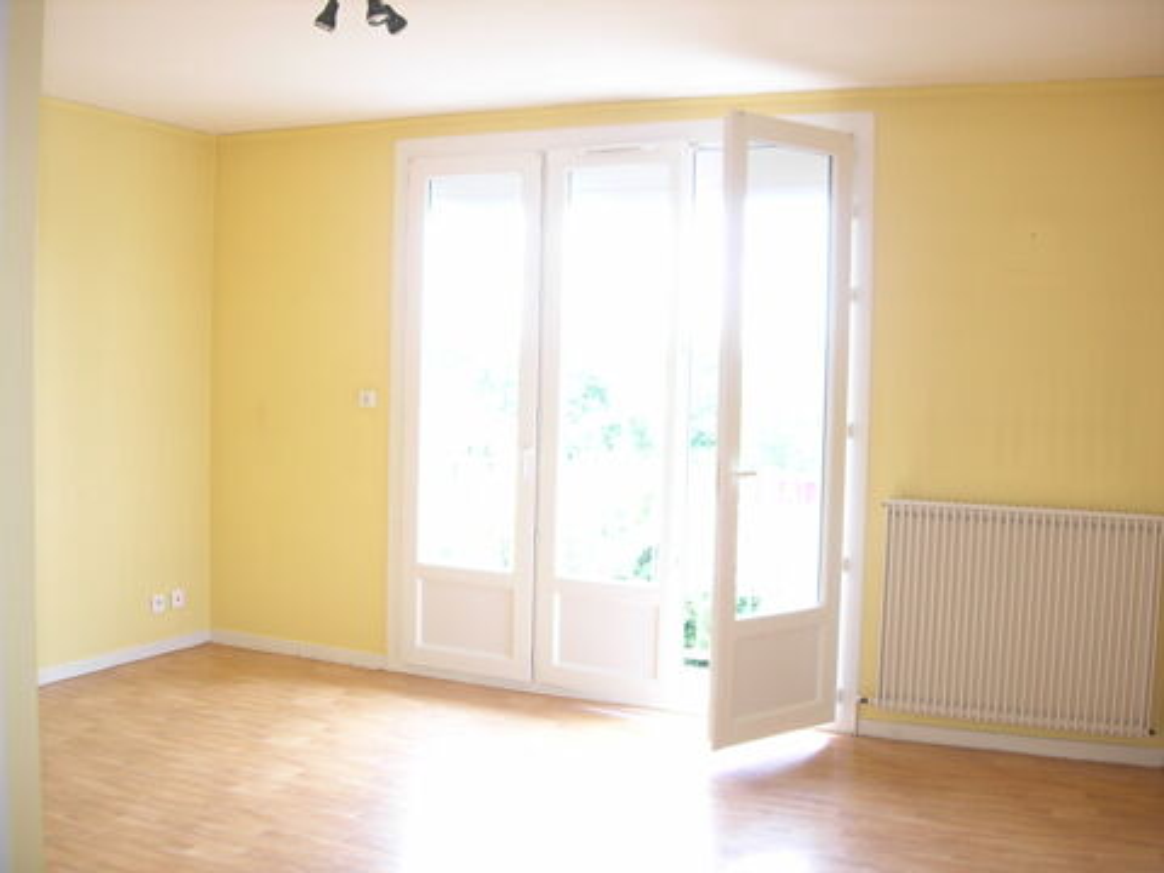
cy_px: 436
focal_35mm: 38
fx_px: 1278
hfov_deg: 49.0
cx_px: 582
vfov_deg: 37.7
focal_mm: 7.8
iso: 64
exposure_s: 1/30
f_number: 2.8
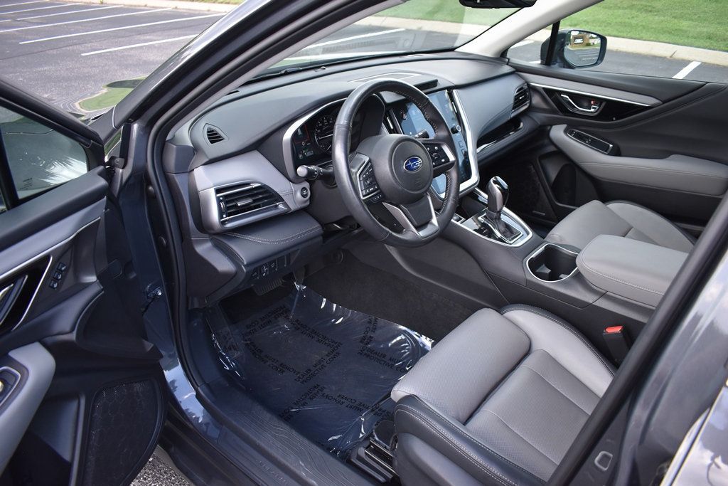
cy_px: 243
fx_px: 546
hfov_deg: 67.4
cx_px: 364
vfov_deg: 47.9
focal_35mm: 27
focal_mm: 18
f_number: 3.5
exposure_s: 1/250
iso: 500
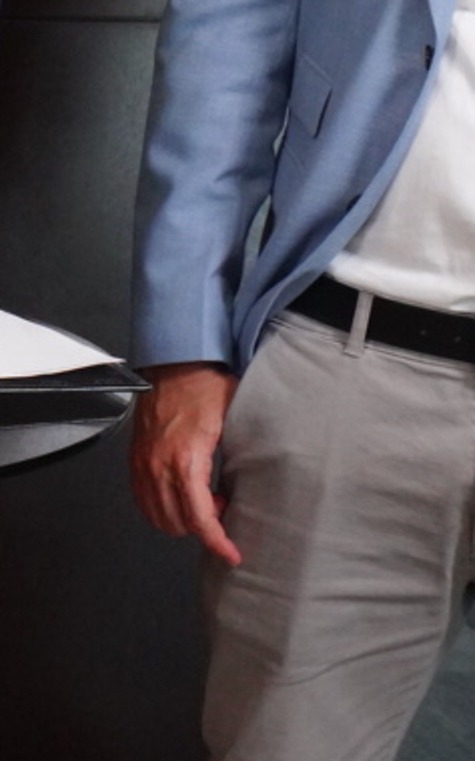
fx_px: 3153
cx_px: -479
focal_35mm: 152
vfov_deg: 13.6
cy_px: 62
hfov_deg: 8.2
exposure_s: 1/160
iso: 5000
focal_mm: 35
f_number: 6.3
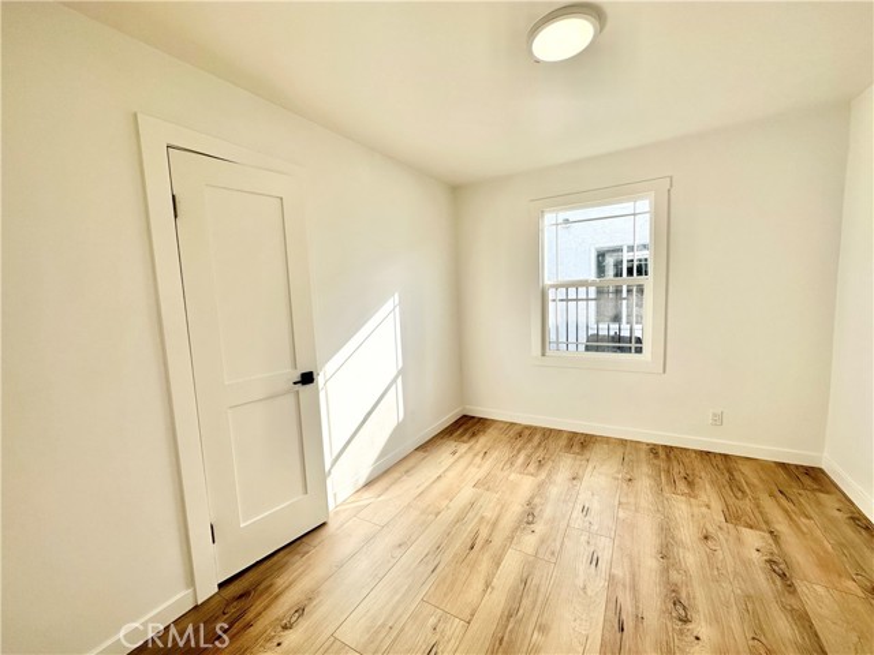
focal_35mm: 14
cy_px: 328
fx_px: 353
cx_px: 437
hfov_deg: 102.1
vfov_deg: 85.7
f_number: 2.2
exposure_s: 1/410
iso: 40
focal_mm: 2.22
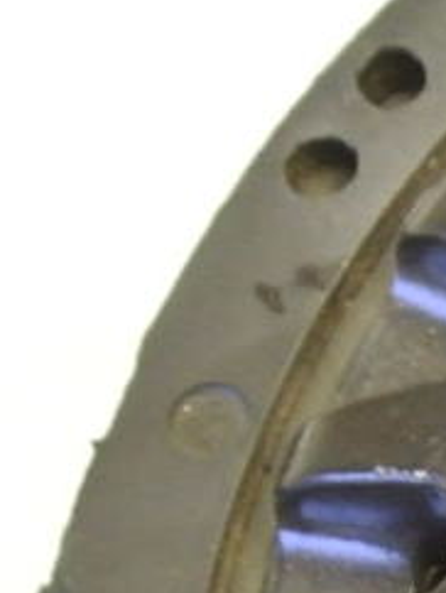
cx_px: 1242
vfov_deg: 9.4
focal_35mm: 197
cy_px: 1168
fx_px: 3378
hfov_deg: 6.9
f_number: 3.8
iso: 640
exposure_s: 1/30
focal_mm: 11.8
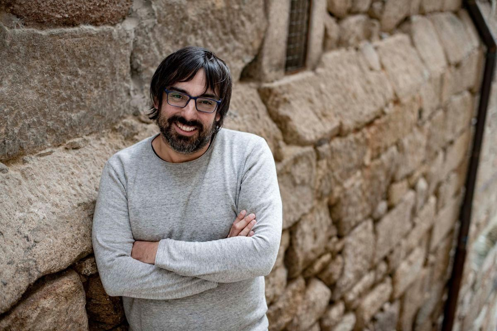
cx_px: 248
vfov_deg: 27.0
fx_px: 690
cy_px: 166
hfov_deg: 39.6
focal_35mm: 50
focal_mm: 50
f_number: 2.5
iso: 125
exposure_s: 1/250
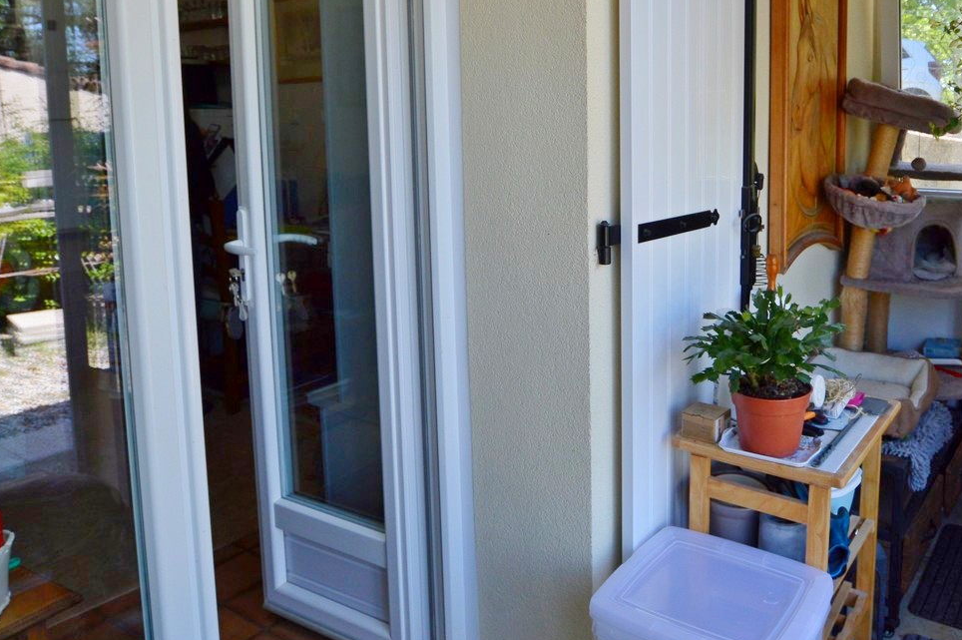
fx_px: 748
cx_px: 620
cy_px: 194
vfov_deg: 45.4
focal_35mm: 28
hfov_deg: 64.3
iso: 320
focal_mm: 10
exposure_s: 1/125
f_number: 5.6
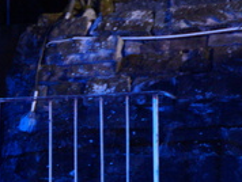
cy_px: 84
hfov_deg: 6.8
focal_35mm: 291
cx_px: -20
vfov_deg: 5.1
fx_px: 2037
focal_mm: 90
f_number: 5.6
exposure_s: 1/15
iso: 3200
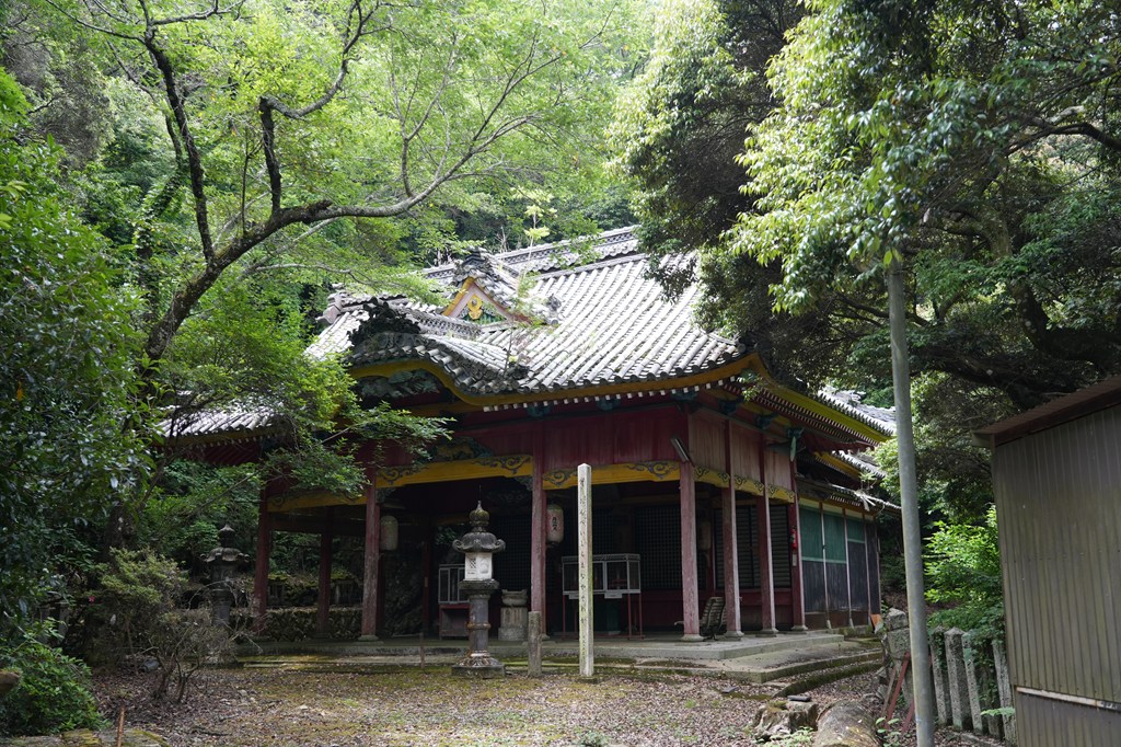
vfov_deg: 39.9
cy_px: 374
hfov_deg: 57.2
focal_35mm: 33
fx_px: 1027
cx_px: 560
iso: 320
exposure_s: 1/160
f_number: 4
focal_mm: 33
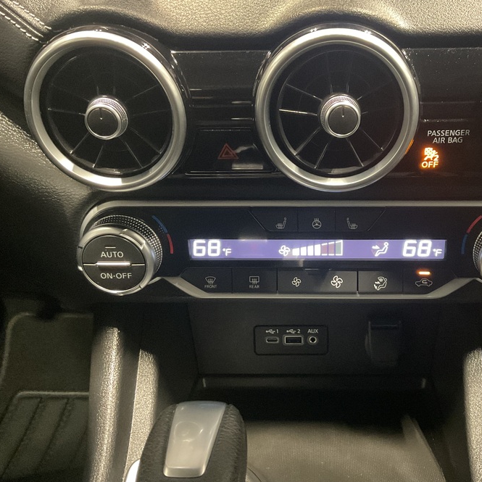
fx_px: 583
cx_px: 318
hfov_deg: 44.3
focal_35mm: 37
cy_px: 232
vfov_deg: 44.9
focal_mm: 3
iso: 500
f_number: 1.8
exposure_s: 1/24
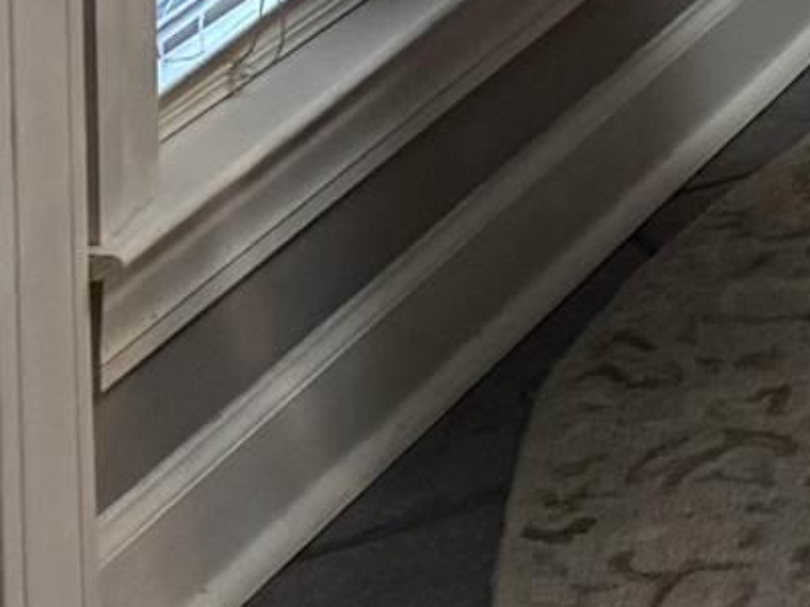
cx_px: 2546
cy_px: -1330
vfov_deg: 7.0
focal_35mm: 185
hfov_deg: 8.6
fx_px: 4328
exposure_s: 1/60
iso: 250
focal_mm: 6.76
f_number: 1.78
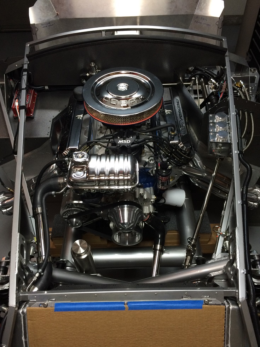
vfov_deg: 61.7
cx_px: 130
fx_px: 290
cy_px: 174
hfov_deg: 48.2
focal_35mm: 29
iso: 64
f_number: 2.2
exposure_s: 1/30
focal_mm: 4.15
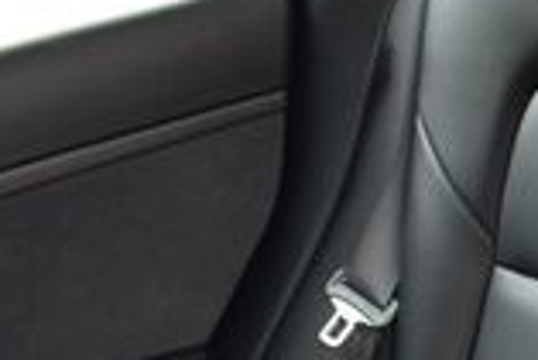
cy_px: 405
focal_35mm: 110
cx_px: 1055
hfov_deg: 15.2
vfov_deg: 12.3
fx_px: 1645
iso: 400
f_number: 6.3
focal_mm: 18
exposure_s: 1/15
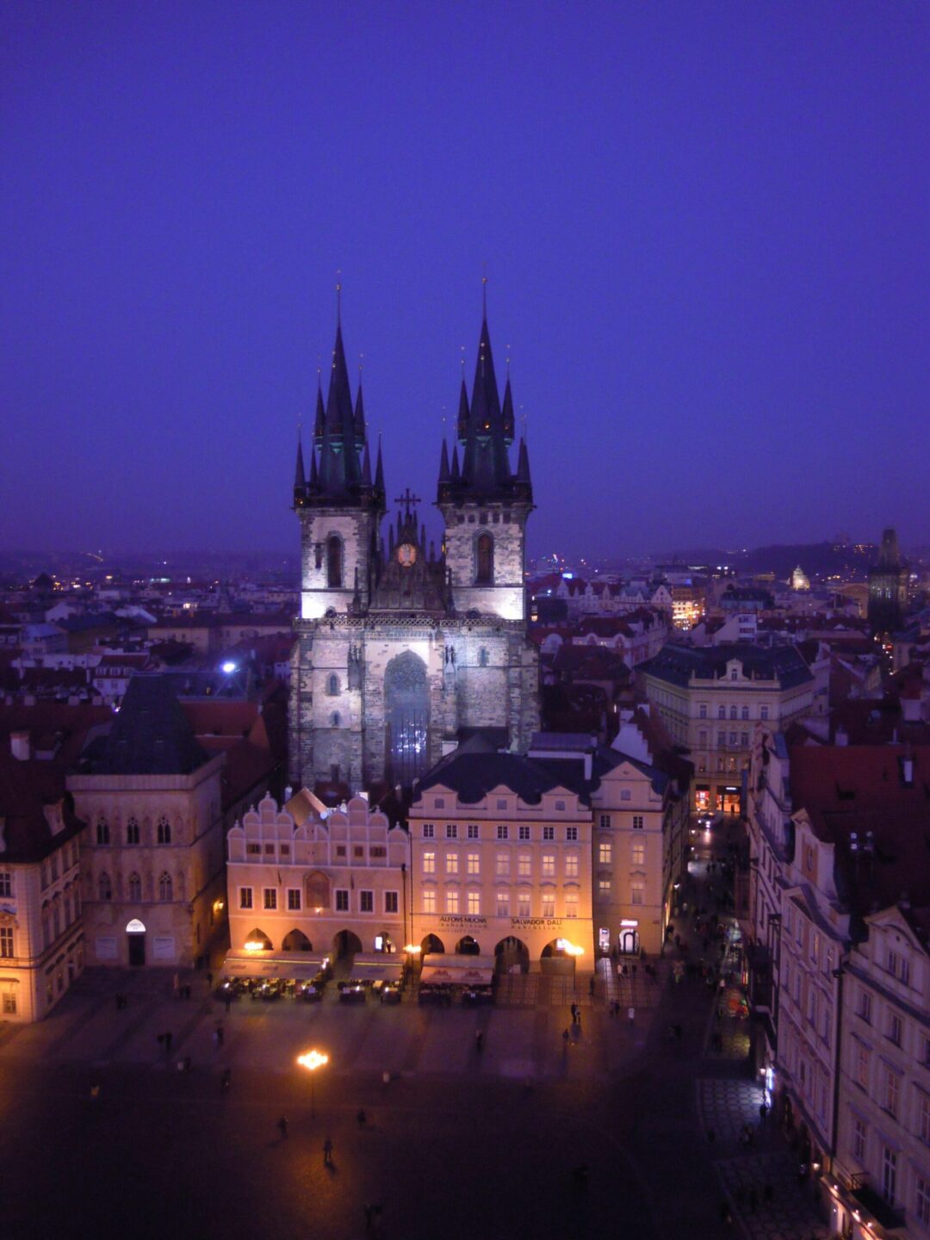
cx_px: 465
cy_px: 620
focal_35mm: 28
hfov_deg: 49.7
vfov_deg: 63.4
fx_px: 1003
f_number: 2.7
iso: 400
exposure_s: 1/20
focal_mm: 5
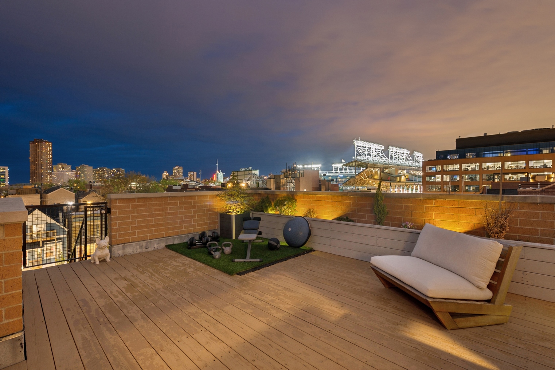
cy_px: 183
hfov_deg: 93.3
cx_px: 275
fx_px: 262
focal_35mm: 17
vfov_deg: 70.5
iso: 200
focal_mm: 16
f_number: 8
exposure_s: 8
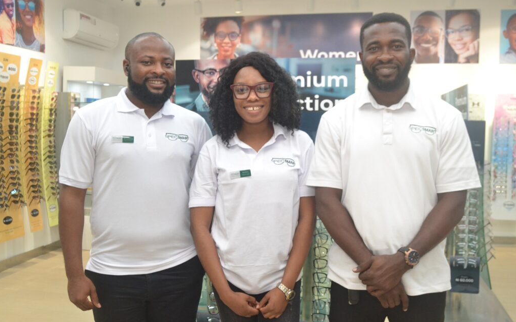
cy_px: 170
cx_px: 259
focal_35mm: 36
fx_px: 499
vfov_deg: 35.7
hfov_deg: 54.7
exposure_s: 1/125
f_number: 6.3
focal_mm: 23
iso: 1600
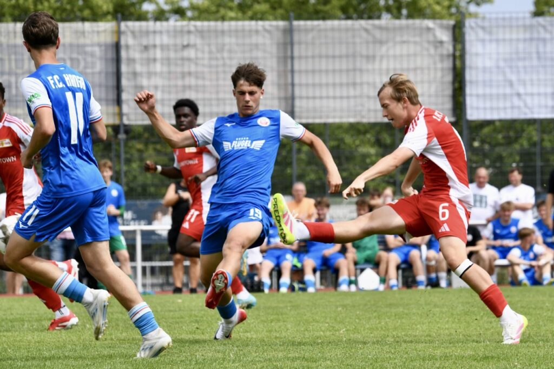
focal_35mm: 270
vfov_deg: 5.1
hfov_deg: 7.6
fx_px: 4153
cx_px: 277
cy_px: 184
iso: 1250
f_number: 10
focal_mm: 270
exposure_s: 1/1600
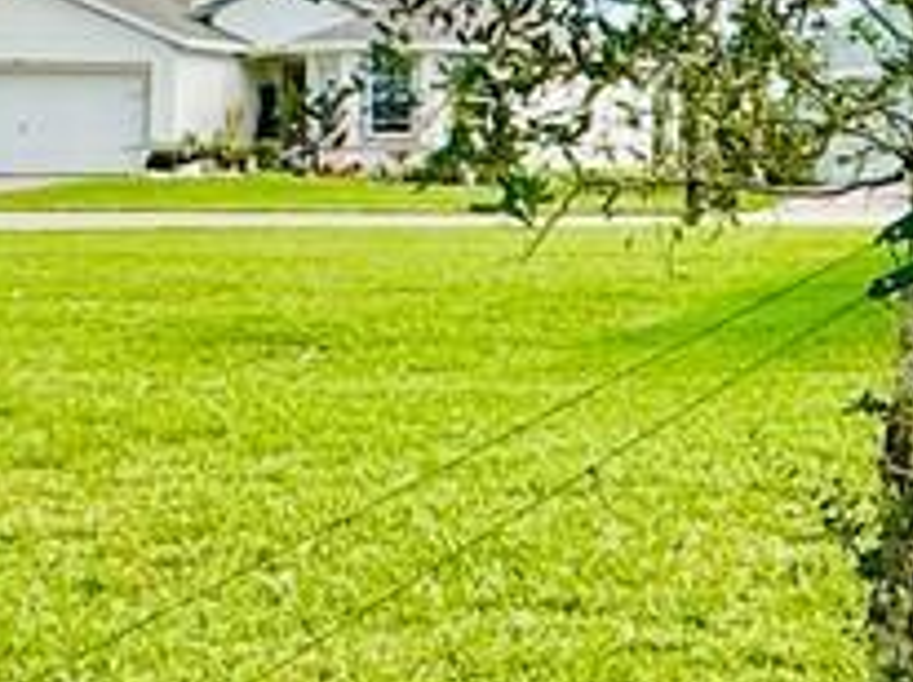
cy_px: 44
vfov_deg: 13.4
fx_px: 2872
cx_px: 1502
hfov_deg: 16.0
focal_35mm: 109
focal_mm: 2.22
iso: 50
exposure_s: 1/2674
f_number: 2.2
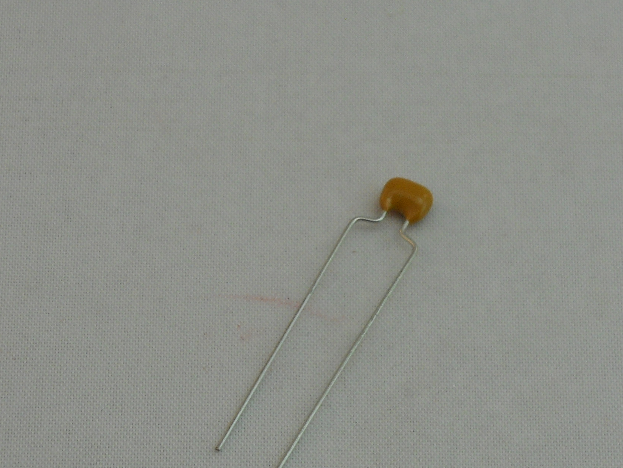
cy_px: 278
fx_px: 4068
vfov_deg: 6.6
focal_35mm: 226
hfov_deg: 8.8
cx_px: 364
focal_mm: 18.2
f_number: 5.8
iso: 110
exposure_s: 1/60
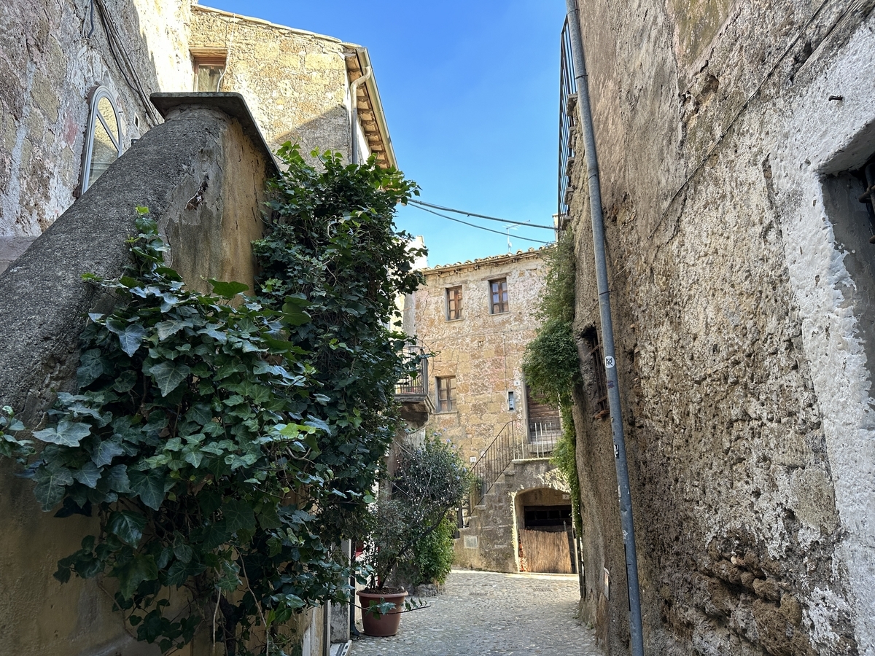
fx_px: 607
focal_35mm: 24
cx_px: 438
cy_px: 328
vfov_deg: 56.8
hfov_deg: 71.6
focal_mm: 6.86
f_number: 1.78
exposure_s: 1/253
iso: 80
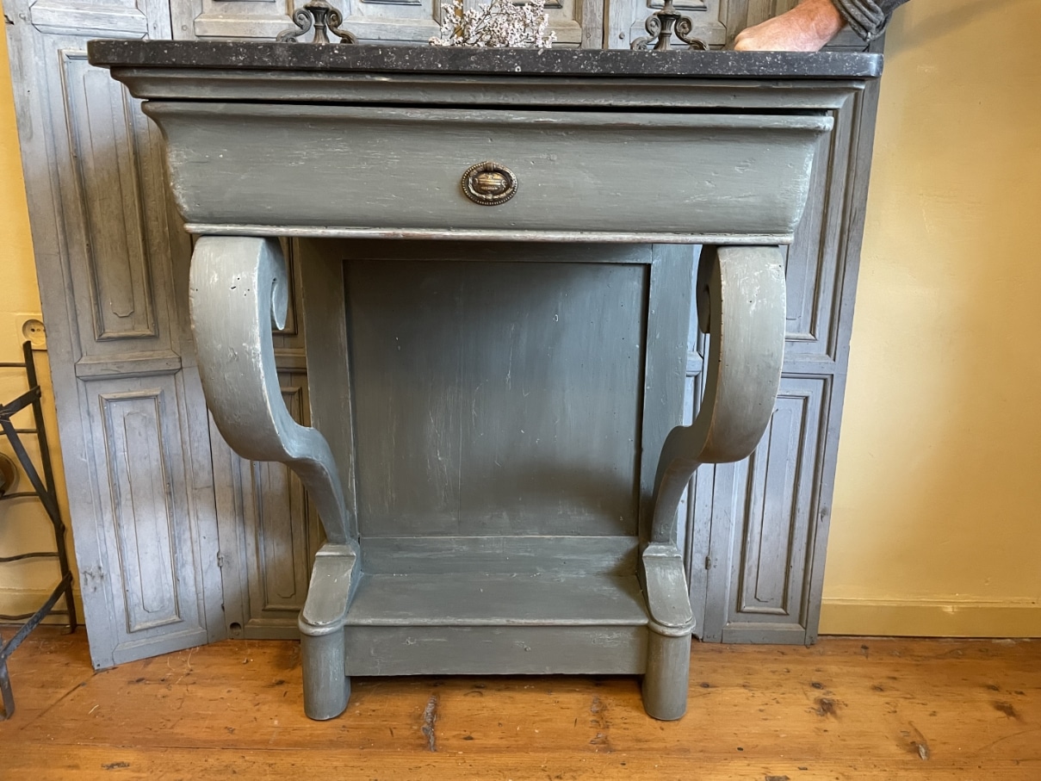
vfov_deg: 53.1
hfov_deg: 67.3
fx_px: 782
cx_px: 520
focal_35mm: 26
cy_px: 390
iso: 640
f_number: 1.6
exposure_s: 1/33
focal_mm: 4.2
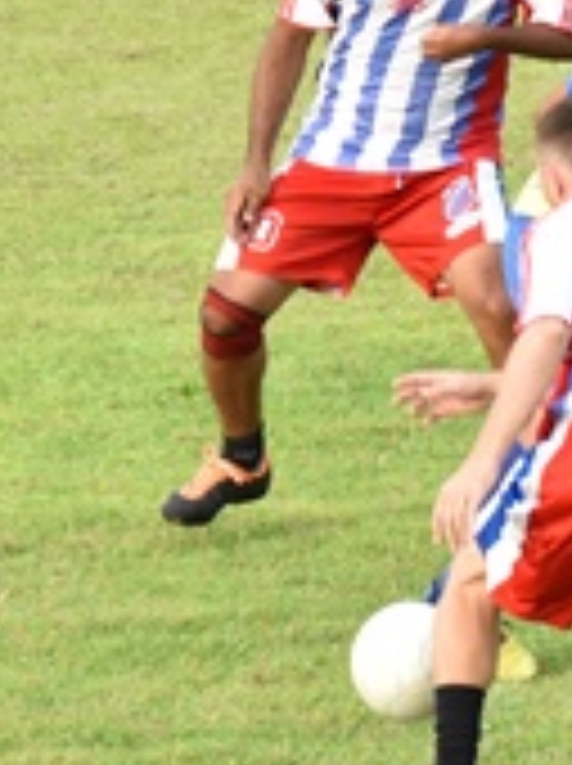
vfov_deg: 3.4
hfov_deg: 2.6
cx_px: 748
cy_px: 223
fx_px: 12773
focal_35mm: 578
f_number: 6.3
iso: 400
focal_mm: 85
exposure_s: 1/250
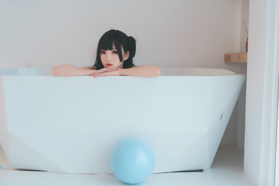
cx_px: 140
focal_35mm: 50
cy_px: 93
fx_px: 387
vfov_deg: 27.0
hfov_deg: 39.6
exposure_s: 1/100
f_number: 2.8
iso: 500
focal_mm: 50
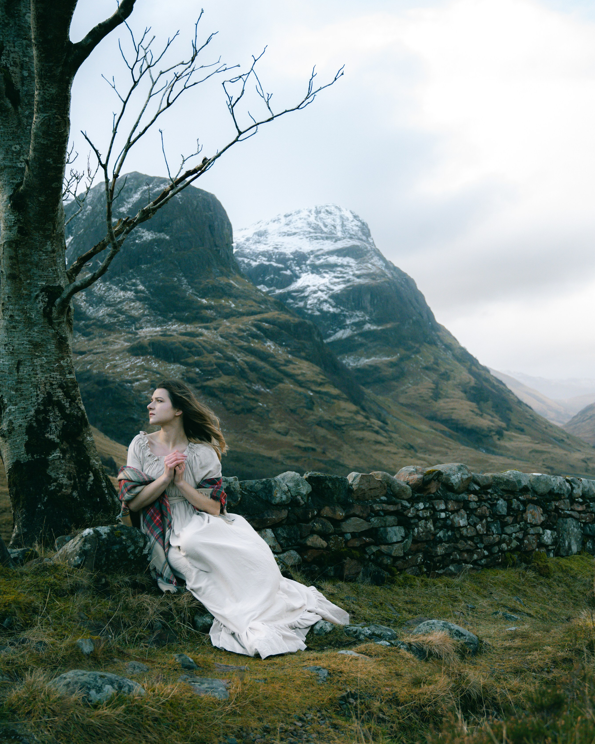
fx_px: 880
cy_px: 359
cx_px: 300
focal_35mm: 40
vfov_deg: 45.8
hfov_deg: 37.3
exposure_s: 1/1600
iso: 2000
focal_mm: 35
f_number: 4
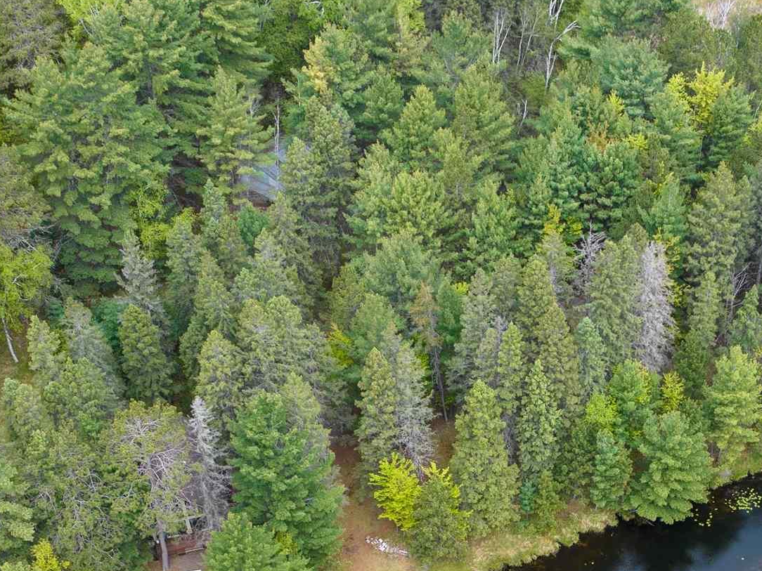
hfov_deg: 28.3
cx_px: 522
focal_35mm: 68
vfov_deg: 19.9
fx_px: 1497
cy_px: 744
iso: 100
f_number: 2.8
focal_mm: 12.29
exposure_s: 1/400
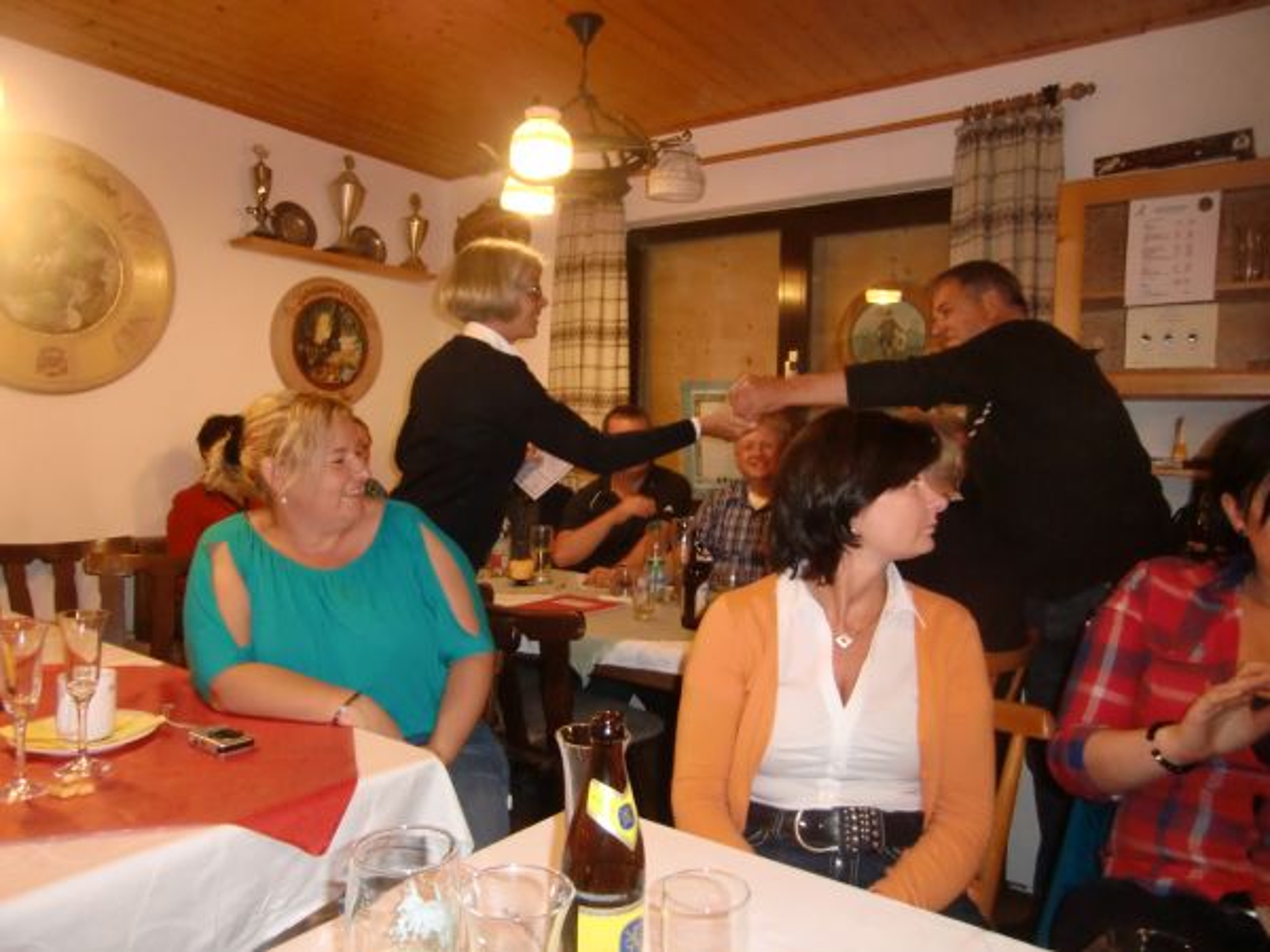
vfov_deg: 56.8
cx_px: 635
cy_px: 476
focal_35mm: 24
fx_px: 881
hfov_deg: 71.6
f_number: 3.2
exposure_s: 1/40
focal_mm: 4.3
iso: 400
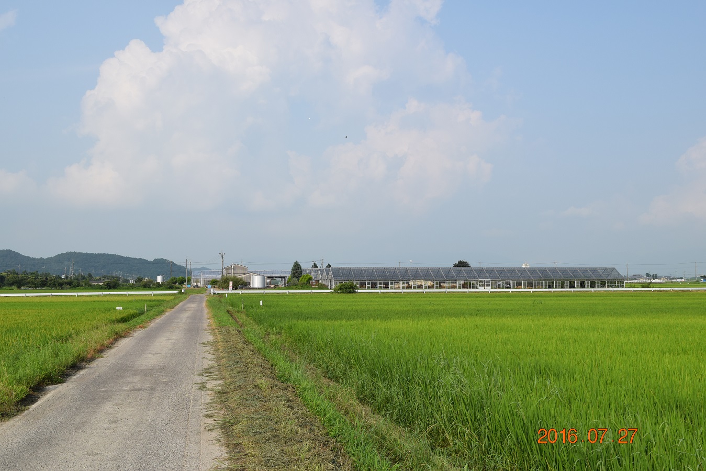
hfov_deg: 47.9
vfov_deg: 33.0
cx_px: 353
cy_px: 236
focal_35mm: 40
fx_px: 794
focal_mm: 27
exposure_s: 1/400
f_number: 10
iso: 200
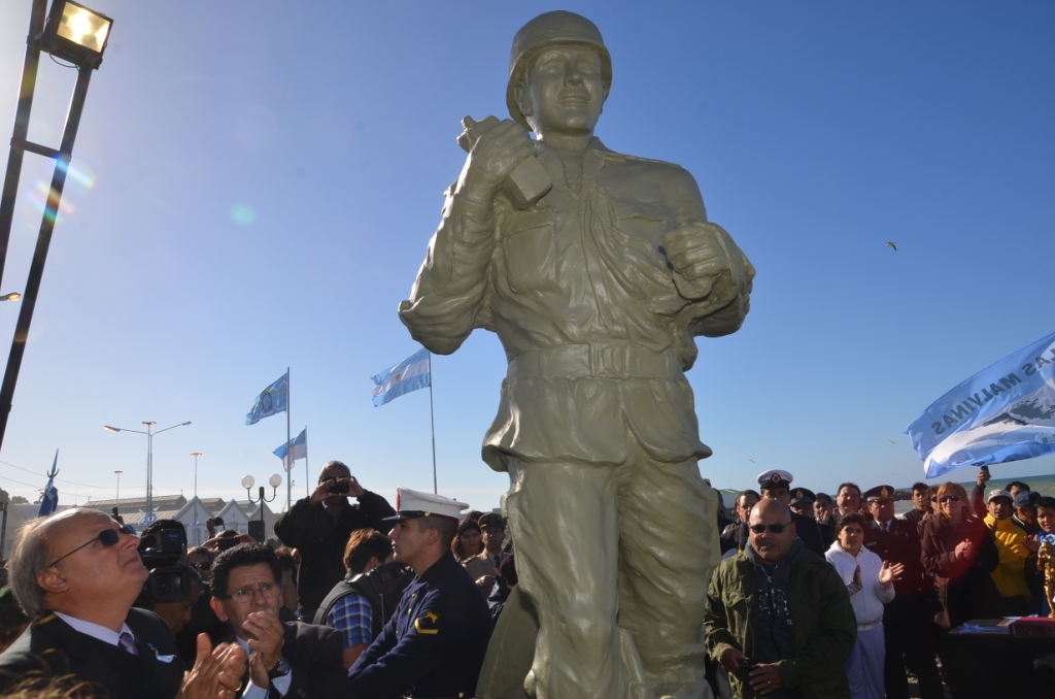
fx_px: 1404
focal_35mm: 48
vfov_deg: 27.9
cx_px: 528
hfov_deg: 41.2
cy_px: 350
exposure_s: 1/250
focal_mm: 32
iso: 160
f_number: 16
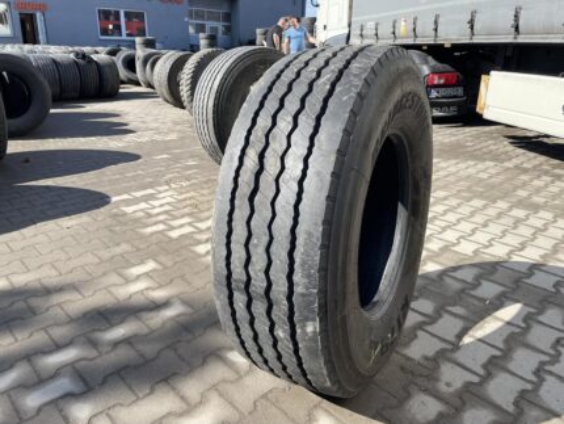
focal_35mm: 26
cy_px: 212
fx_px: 424
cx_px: 282
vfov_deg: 53.1
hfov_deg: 67.3
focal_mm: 4.2
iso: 32
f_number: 1.6
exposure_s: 1/1401
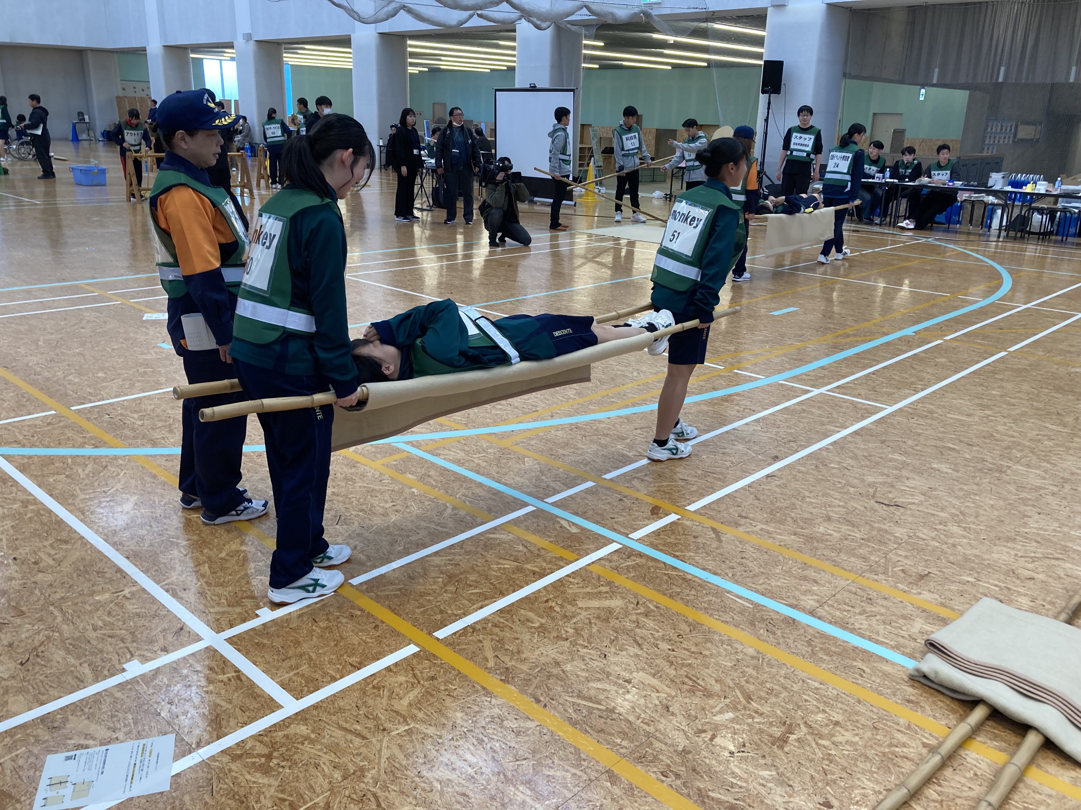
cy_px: 405
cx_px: 540
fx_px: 874
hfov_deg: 63.4
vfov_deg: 49.7
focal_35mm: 28
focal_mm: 3.99
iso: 64
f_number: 1.8
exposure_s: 1/111
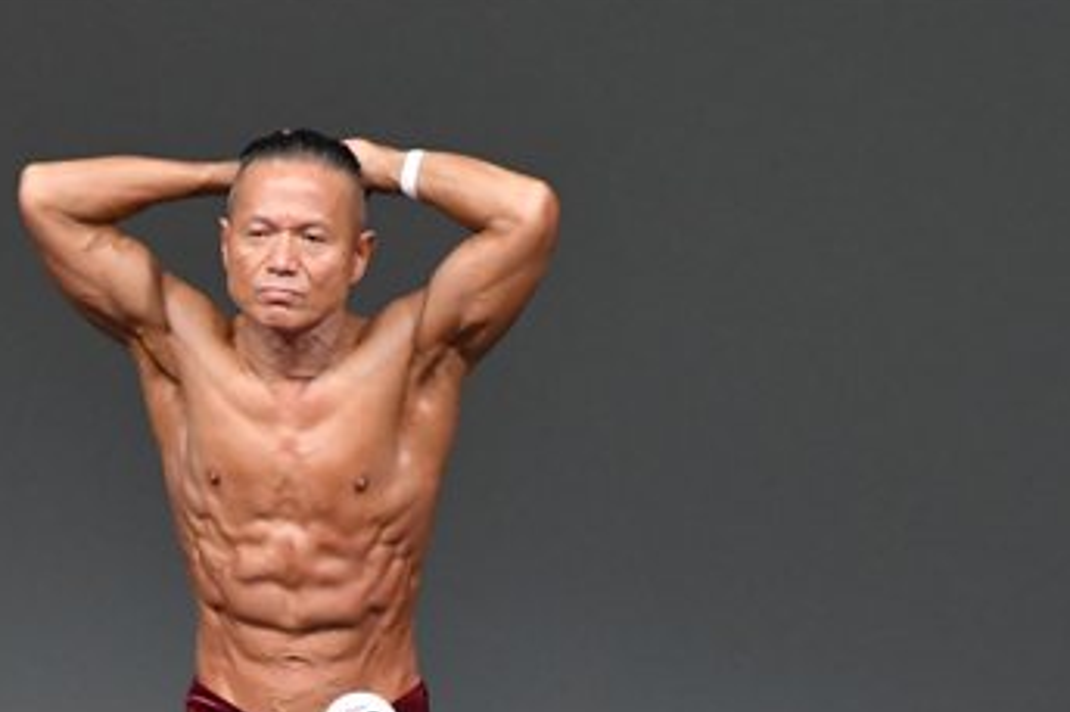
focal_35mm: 777
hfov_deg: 2.7
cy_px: 780
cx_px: 372
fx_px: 23082
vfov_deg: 1.8
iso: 4000
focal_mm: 230
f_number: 5.6
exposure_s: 1/400
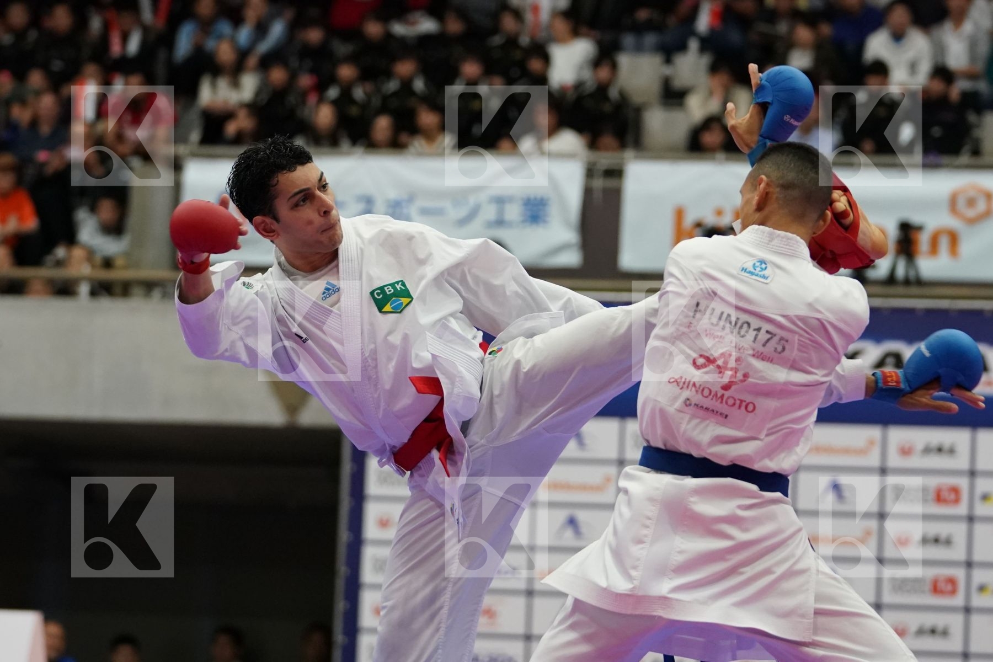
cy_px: 331
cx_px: 496
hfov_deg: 13.4
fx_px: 4220
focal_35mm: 153
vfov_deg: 9.0
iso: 3200
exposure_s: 1/1000
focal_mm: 102
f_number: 2.8
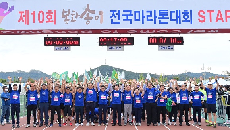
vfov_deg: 27.1
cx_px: 114
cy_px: 71
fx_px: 268
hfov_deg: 46.4
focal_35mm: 44
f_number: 11
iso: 2000
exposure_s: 1/250
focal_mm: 38
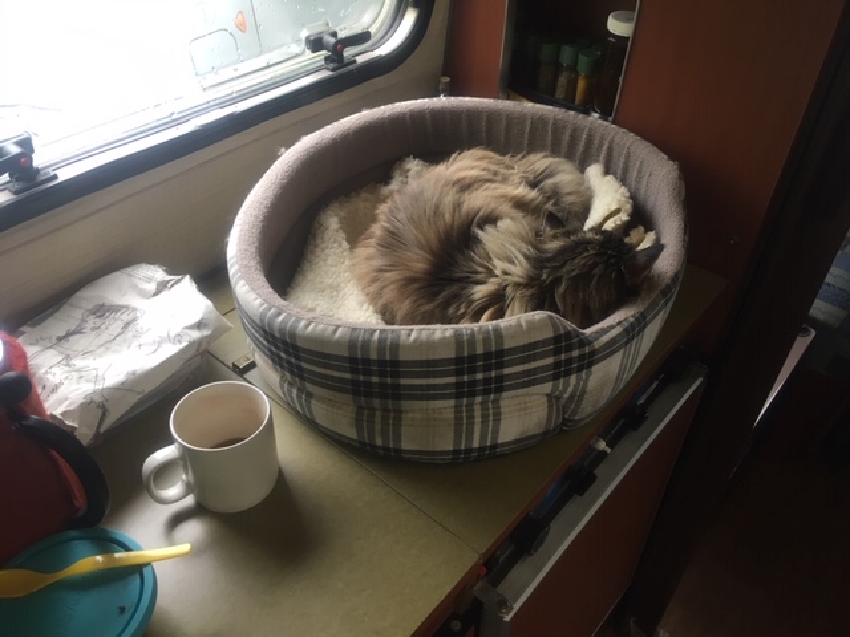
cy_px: 318
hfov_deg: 61.7
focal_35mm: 29
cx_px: 425
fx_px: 712
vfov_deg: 48.2
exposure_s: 1/33
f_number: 2.2
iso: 80
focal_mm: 4.15
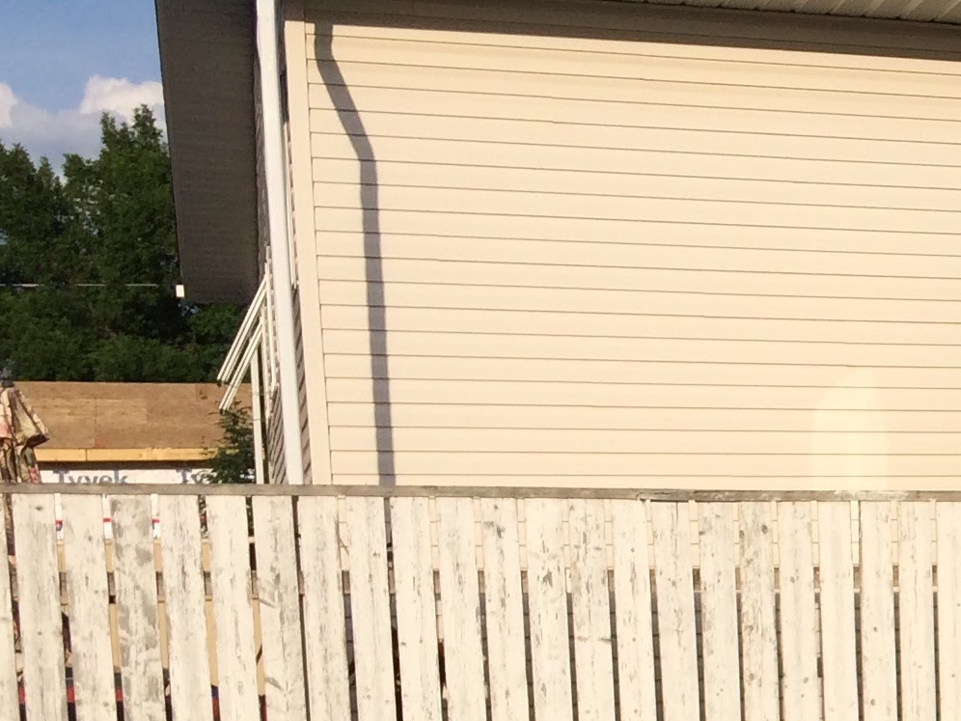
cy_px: 894
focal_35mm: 95
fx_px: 2637
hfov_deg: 18.4
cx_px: 1426
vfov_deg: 15.0
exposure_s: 1/2740
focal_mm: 4.15
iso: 32
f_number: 2.2
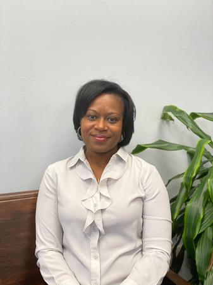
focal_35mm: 52
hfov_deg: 28.0
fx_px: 427
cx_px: 106
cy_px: 142
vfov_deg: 36.8
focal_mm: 6
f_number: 2
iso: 200
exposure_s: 1/120
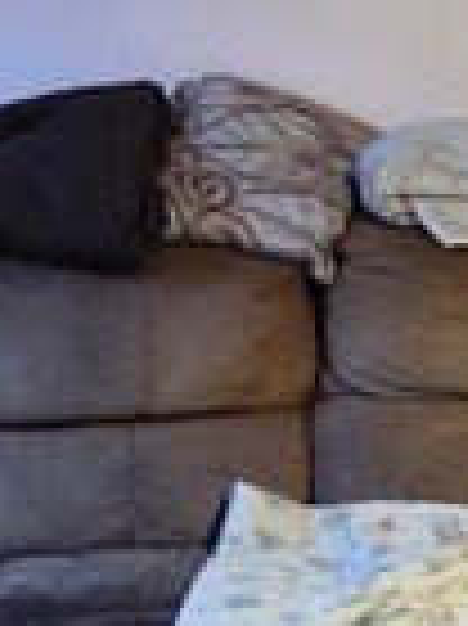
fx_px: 1914
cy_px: 392
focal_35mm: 106
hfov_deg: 13.0
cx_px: 747
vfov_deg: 18.5
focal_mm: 5.4
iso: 1250
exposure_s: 1/120
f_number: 1.8
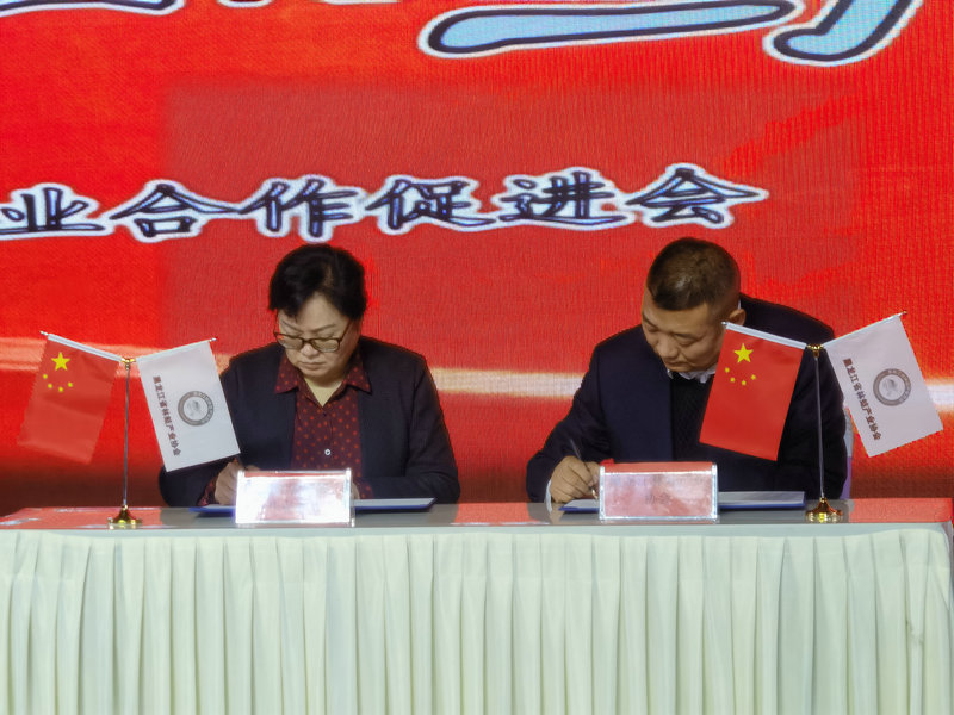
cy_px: 358
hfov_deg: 20.0
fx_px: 2701
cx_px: 477
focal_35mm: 98
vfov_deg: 15.1
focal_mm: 6.67
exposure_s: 1/120
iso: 80
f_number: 1.9
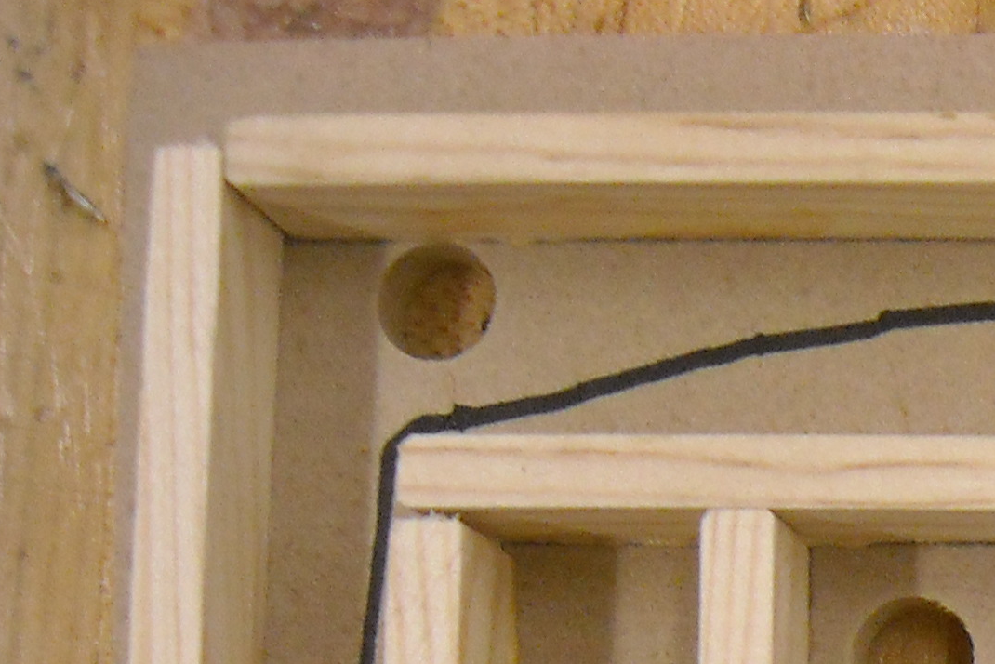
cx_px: 1435
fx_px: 3069
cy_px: 1096
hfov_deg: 16.9
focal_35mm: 111
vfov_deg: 11.6
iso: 308
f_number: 2.8
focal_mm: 5.7
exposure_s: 1/60
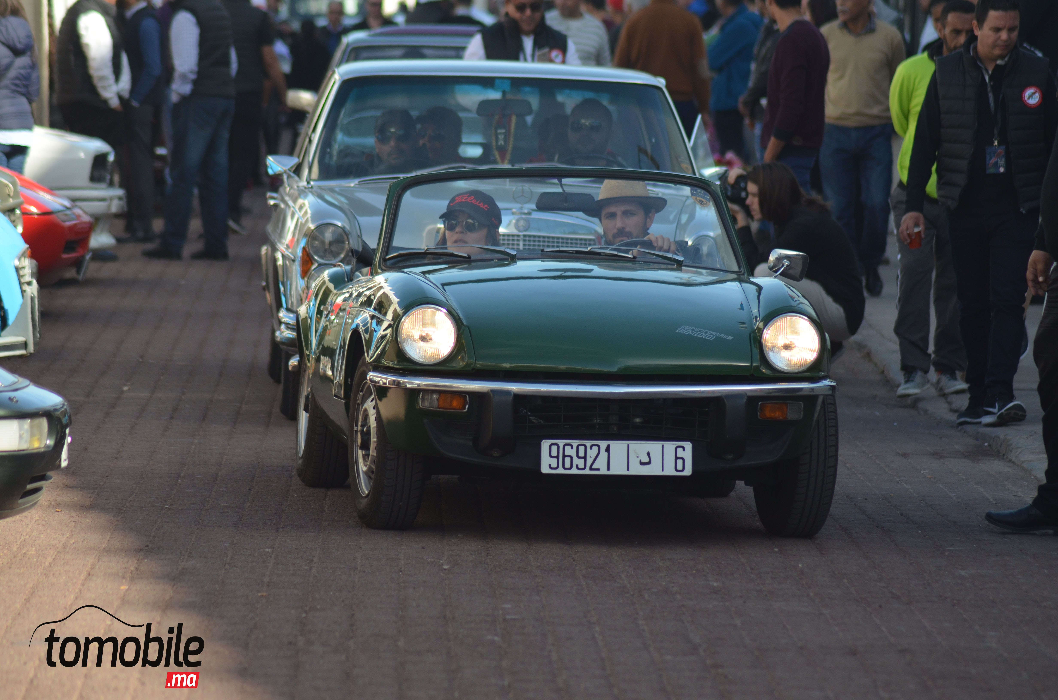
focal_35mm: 270
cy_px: 350
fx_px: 7919
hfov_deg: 7.6
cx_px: 529
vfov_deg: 5.1
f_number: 4.8
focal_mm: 180
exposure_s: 1/1600
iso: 400
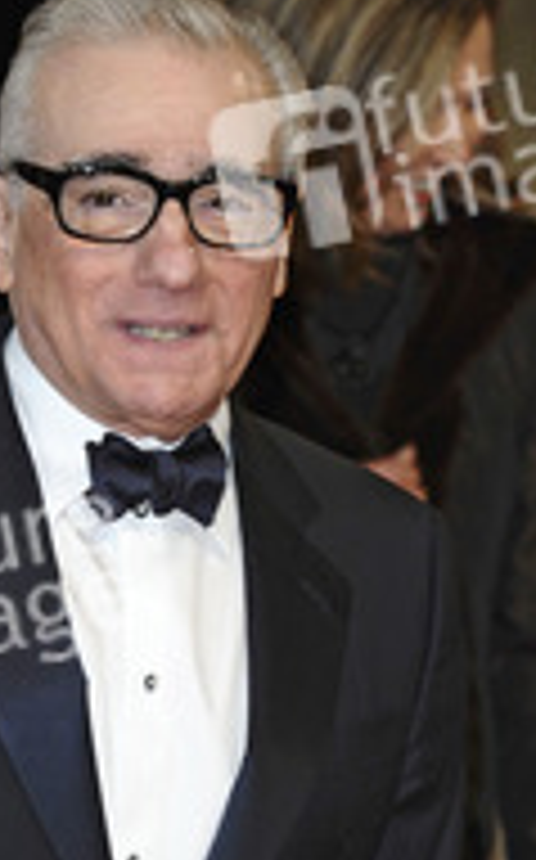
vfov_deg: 6.6
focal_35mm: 320
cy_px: 828
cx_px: 34
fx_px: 7496
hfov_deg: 4.1
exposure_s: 1/200
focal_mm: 100
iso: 320
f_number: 4.5
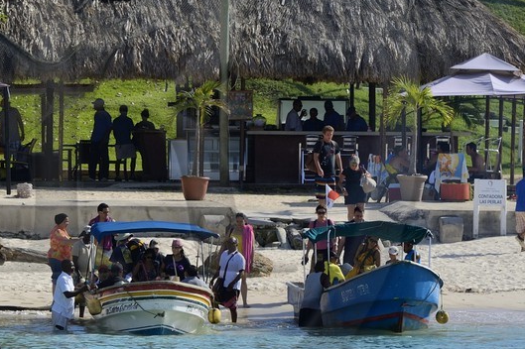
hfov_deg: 4.1
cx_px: 10
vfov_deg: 2.8
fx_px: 7272
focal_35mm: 499
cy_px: 111
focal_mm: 165
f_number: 9
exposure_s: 1/250
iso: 100
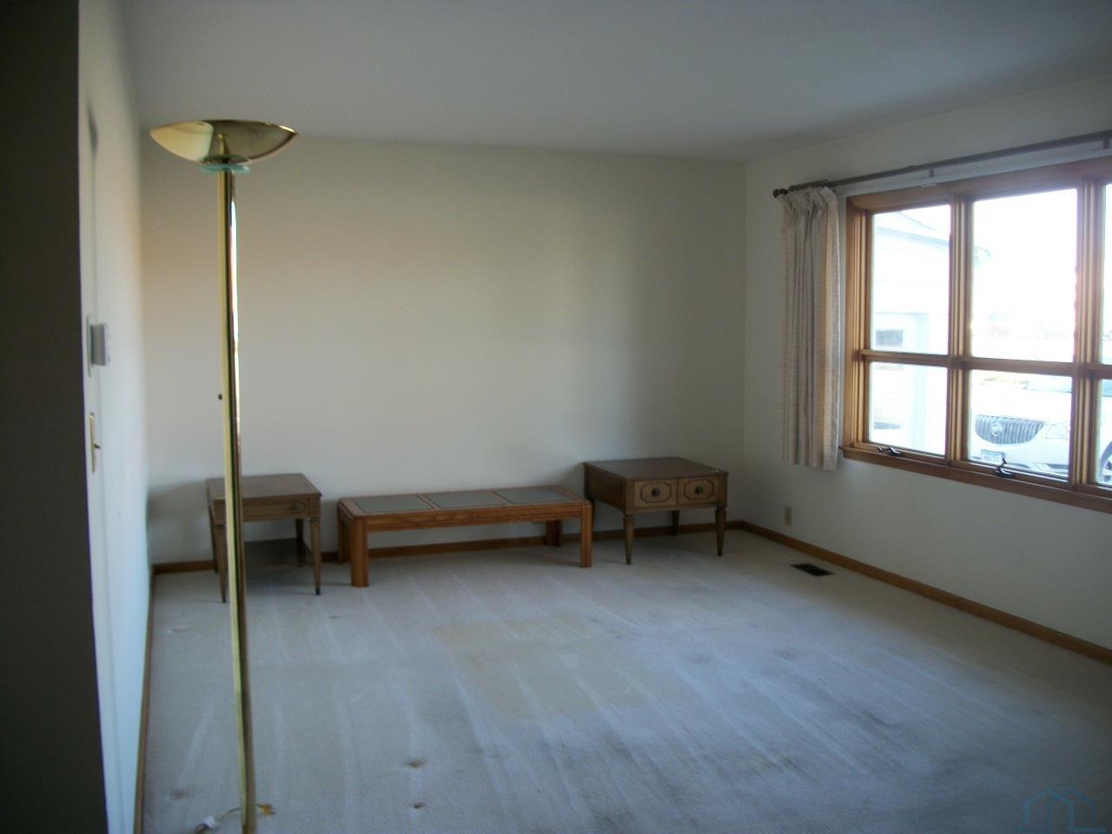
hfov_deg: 56.8
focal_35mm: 32
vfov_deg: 44.2
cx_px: 556
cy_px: 417
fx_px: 1028
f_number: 2.9
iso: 80
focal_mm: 5.7
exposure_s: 1/50
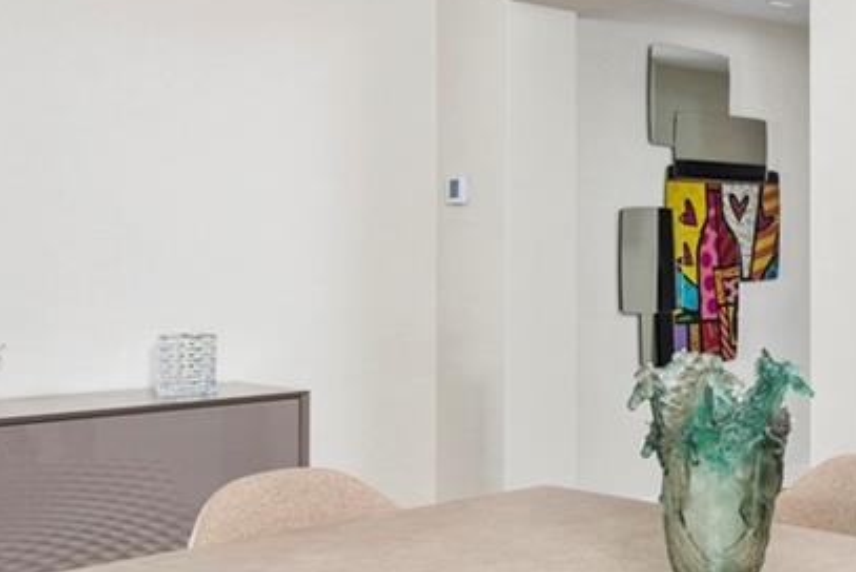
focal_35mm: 55
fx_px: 1309
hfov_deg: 32.1
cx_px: 934
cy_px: 251
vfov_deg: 24.6
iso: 320
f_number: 8
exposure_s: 1/100
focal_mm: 14
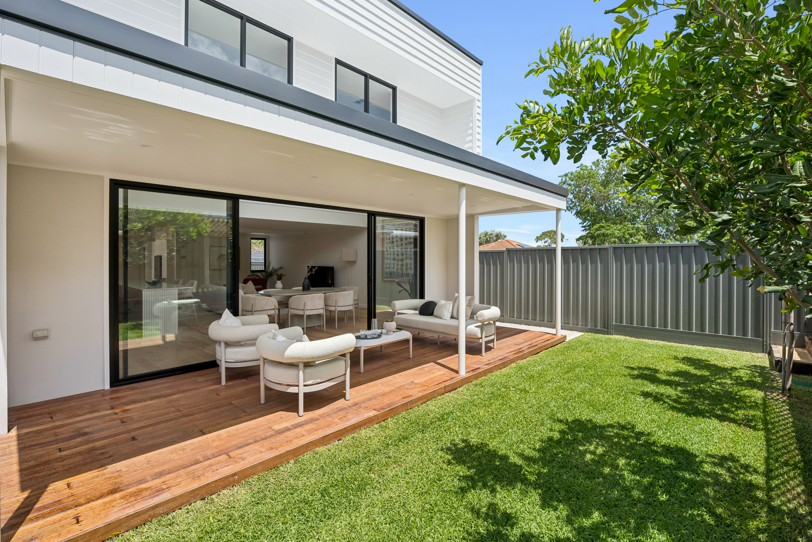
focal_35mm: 16
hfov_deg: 96.7
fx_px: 361
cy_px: 271
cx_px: 406
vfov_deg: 73.7
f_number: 9
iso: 400
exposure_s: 1/1000
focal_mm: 16
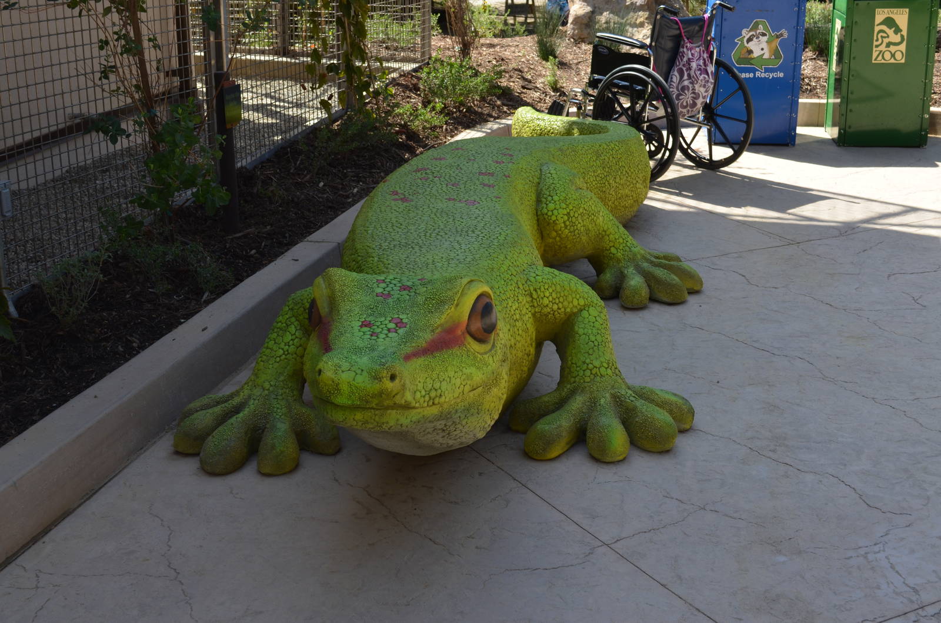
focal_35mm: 48
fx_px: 1252
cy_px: 312
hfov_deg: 41.2
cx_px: 470
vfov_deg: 28.0
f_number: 7.1
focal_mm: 32
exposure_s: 1/200
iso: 200
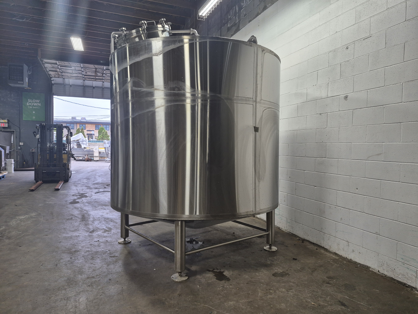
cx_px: 209
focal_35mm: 23
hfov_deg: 73.9
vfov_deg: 58.9
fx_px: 278
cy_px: 157
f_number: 1.8
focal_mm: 5.4
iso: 125
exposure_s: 1/120
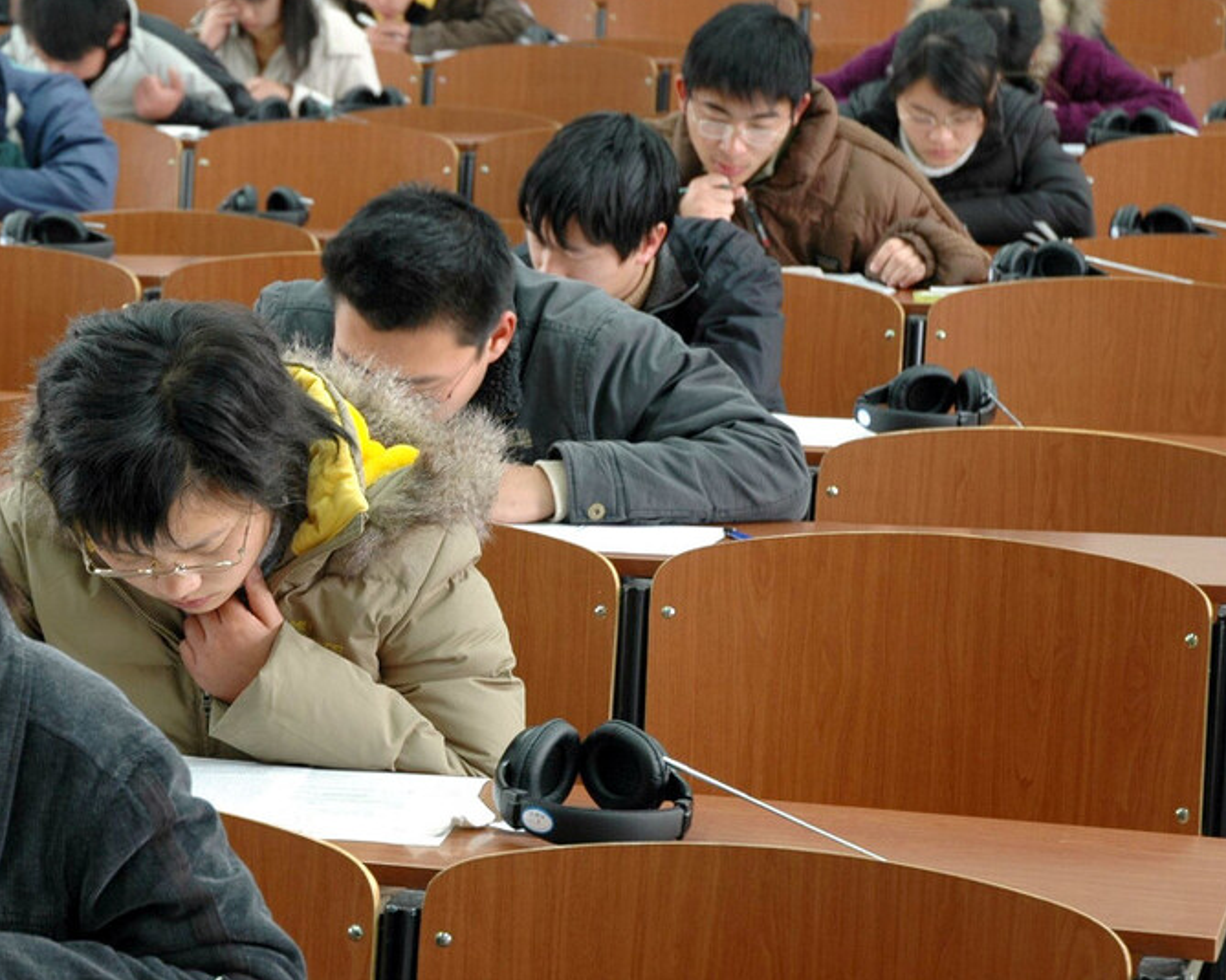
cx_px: 205
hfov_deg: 17.1
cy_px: 547
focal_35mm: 111
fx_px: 4027
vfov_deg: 13.9
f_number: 4.5
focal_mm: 44
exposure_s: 1/8
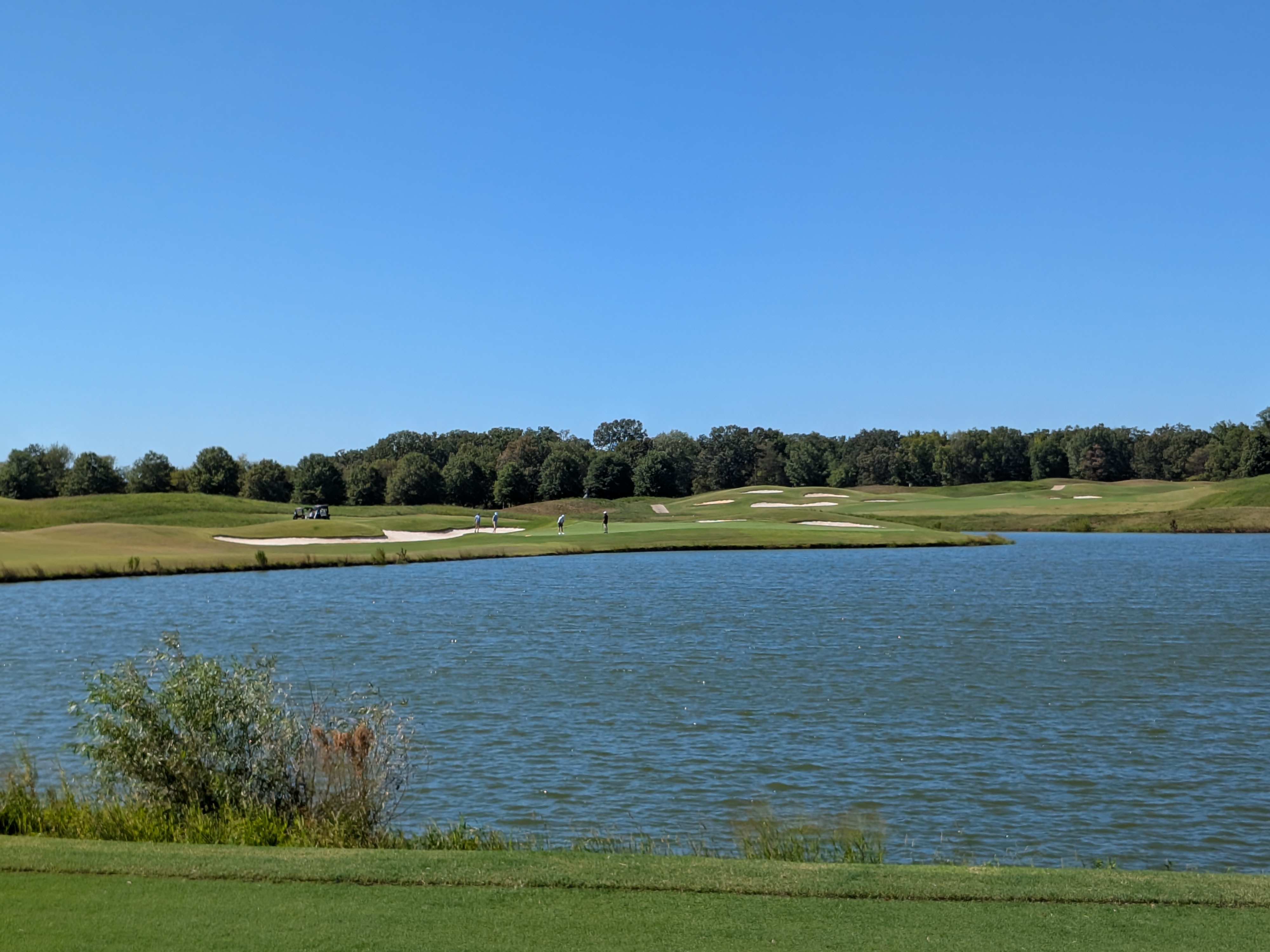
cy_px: 476
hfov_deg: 38.9
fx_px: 1798
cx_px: 635
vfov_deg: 29.7
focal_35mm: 49
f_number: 1.7
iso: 43
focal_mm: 4.53
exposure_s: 1/2278
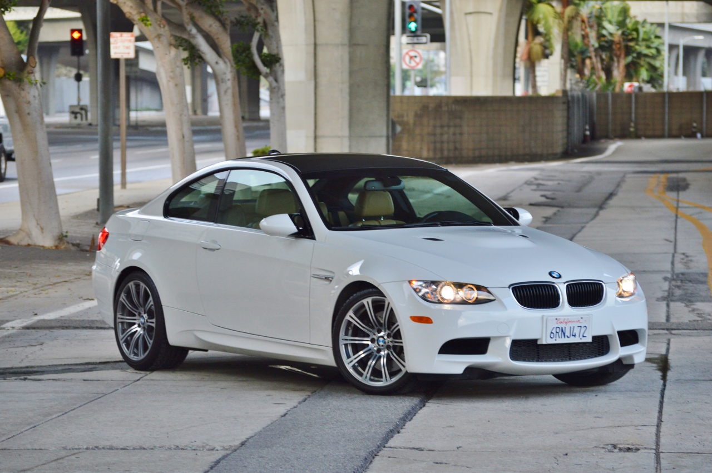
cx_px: 356
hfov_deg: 13.1
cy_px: 236
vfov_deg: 8.7
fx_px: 3112
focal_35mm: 158
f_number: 4.5
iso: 400
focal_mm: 105
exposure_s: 1/200
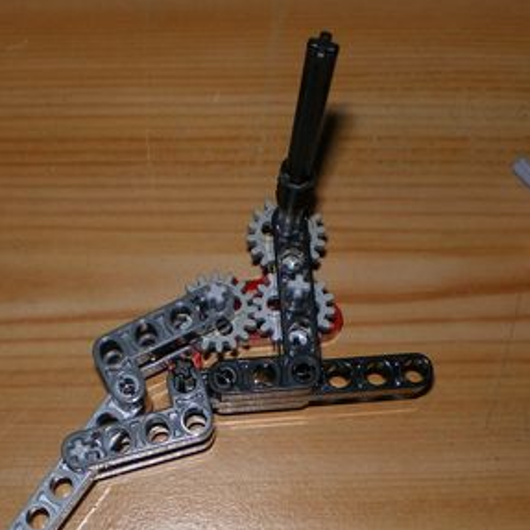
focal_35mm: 75
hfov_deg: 23.0
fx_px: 1299
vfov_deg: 22.9
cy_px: 382
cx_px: 205
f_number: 4.6
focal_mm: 6.3
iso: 64
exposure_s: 1/30
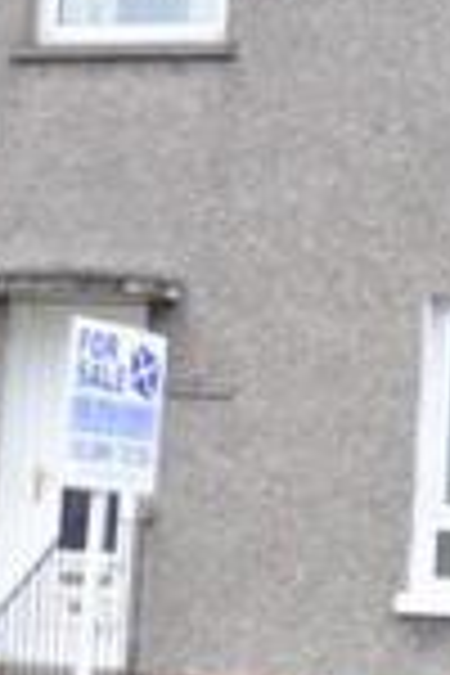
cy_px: 266
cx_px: 405
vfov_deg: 14.2
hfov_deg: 9.5
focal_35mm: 144
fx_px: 2700
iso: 200
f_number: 4
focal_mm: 22
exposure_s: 1/125
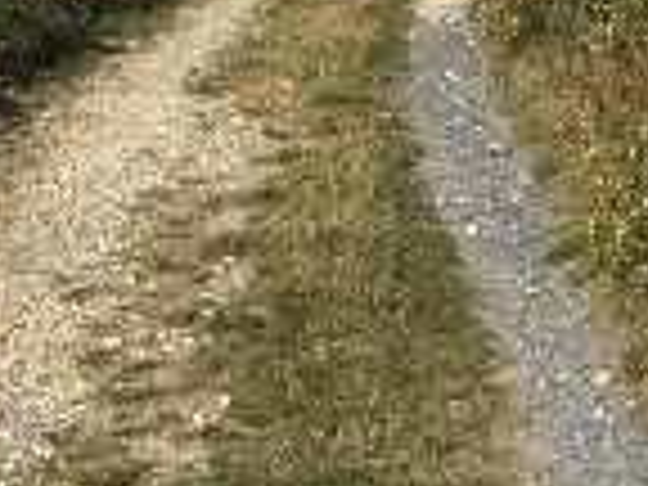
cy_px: -495
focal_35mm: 121
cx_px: 1292
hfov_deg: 13.8
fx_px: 2265
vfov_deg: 11.1
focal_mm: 4.15
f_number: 2.2
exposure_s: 1/3049
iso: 32
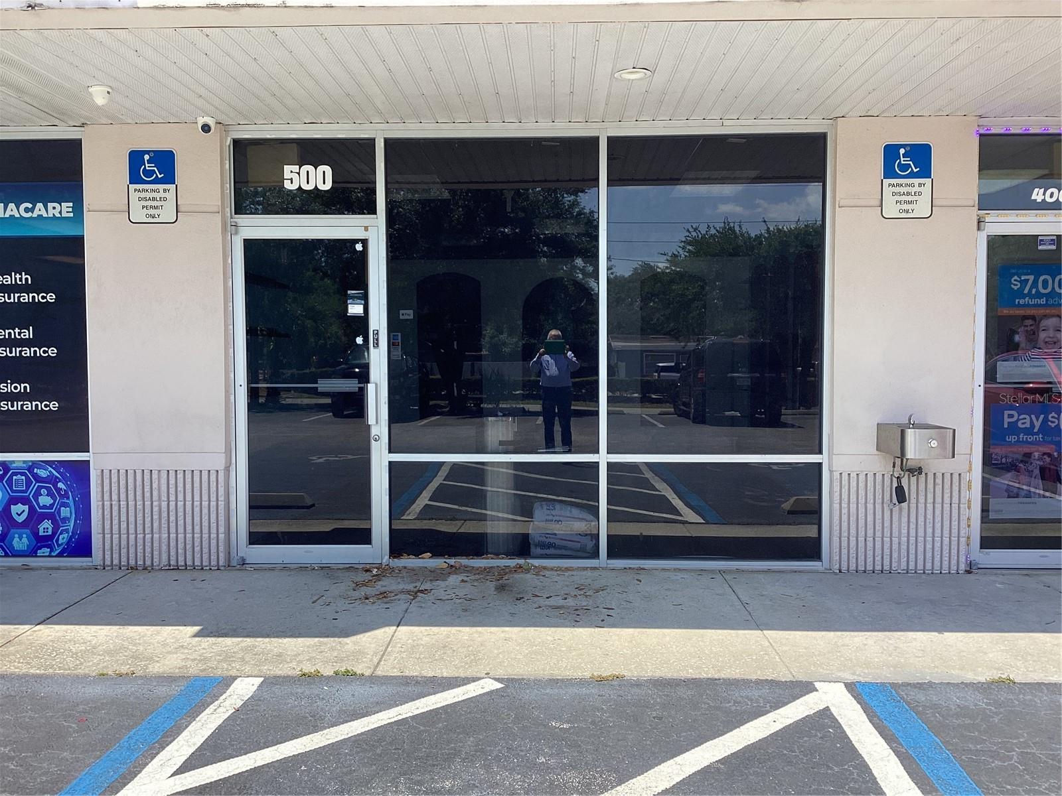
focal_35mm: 31
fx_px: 951
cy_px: 398
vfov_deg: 45.4
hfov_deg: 58.4
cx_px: 531
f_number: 2.4
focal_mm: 3.3
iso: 25
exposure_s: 1/491
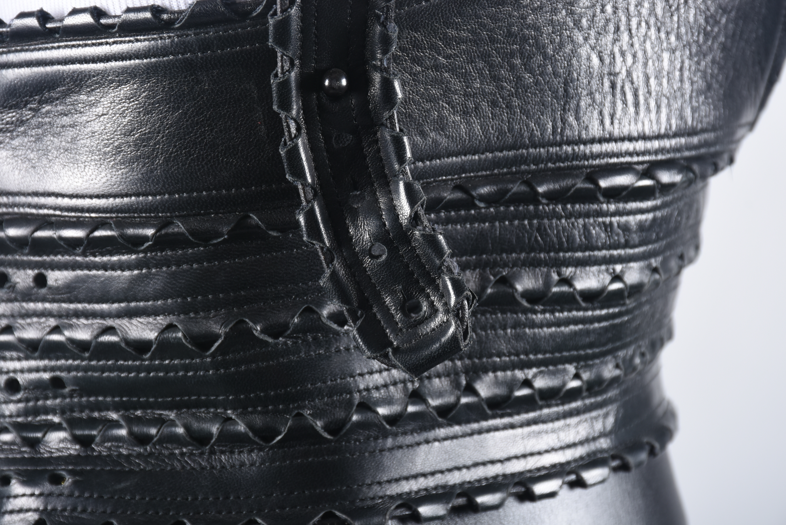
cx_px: 393
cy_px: 262
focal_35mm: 168
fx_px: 3671
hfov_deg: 12.2
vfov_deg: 8.2
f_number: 11
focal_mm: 112
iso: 200
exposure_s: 1/200
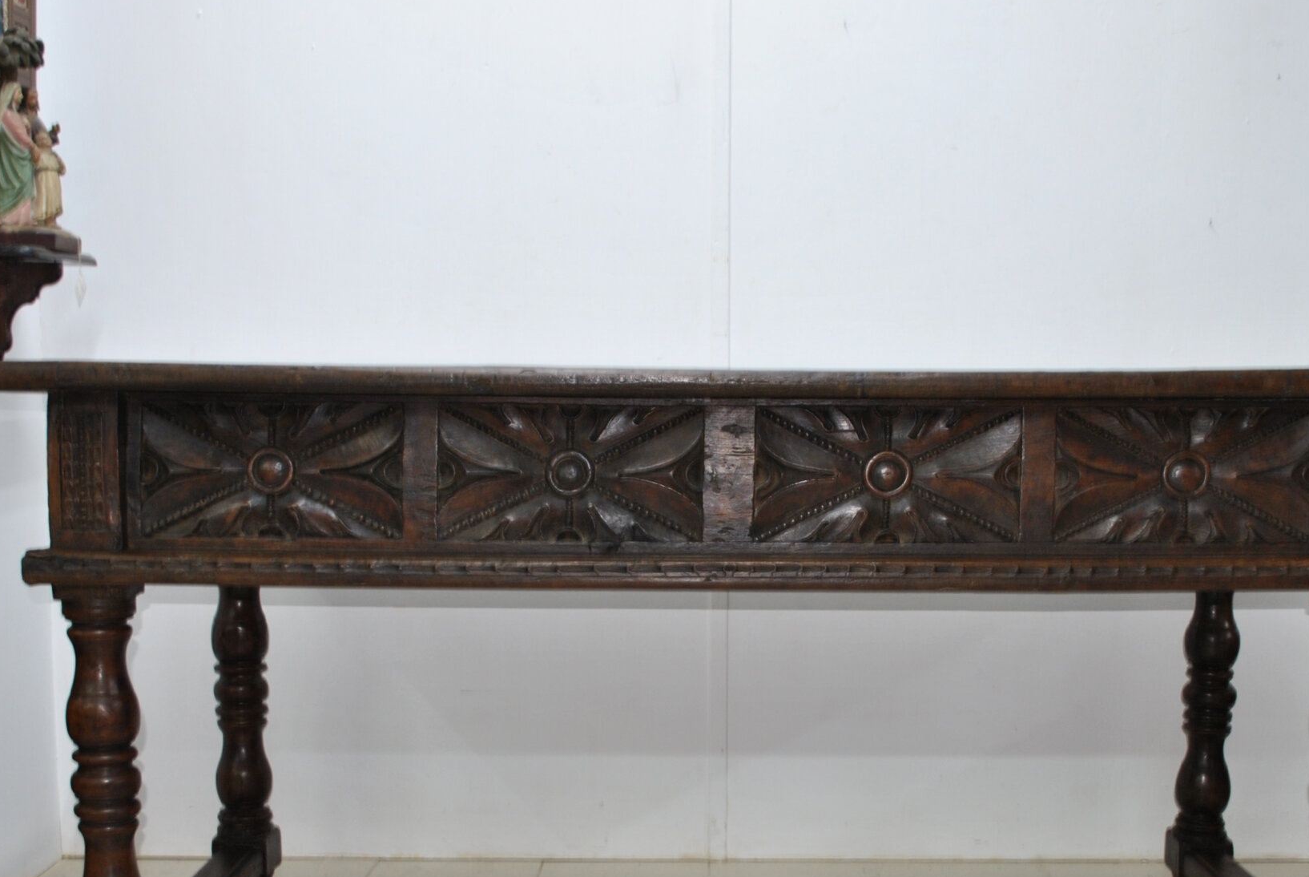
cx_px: 723
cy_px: 562
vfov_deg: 28.6
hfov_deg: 41.8
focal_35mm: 47
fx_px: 1711
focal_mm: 20
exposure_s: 1/13
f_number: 3.8
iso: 200
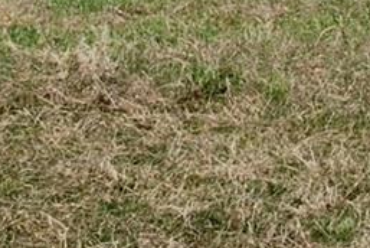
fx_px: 3076
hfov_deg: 6.9
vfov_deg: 4.6
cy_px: -177
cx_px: 148
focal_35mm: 299
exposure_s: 1/250
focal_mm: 25
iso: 100
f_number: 8
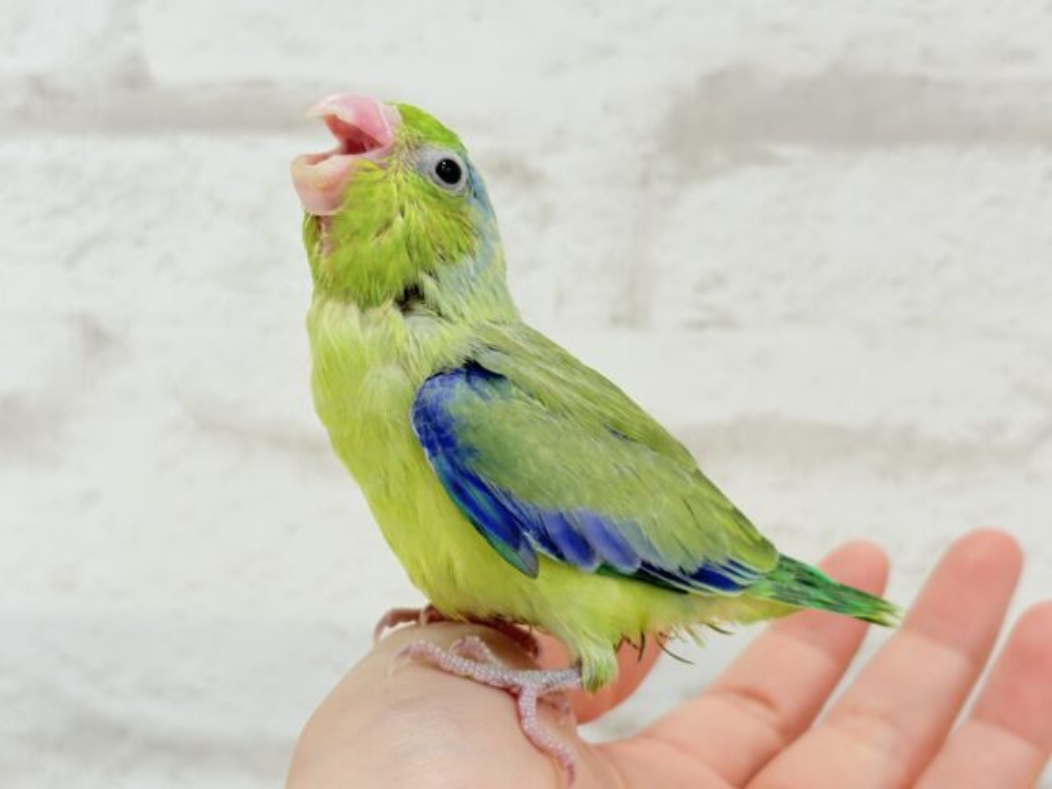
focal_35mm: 52
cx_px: 526
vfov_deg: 28.0
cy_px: 394
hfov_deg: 36.8
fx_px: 1580
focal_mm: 5.96
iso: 80
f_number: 1.6
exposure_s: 1/100
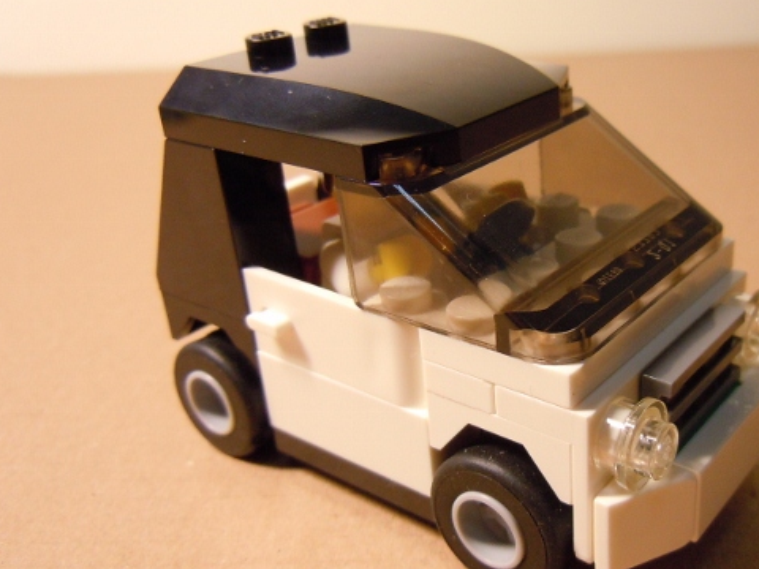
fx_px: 877
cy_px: 308
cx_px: 501
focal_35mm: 40
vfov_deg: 35.9
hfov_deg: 46.1
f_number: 3.5
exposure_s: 1/50
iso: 400
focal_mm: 5.4
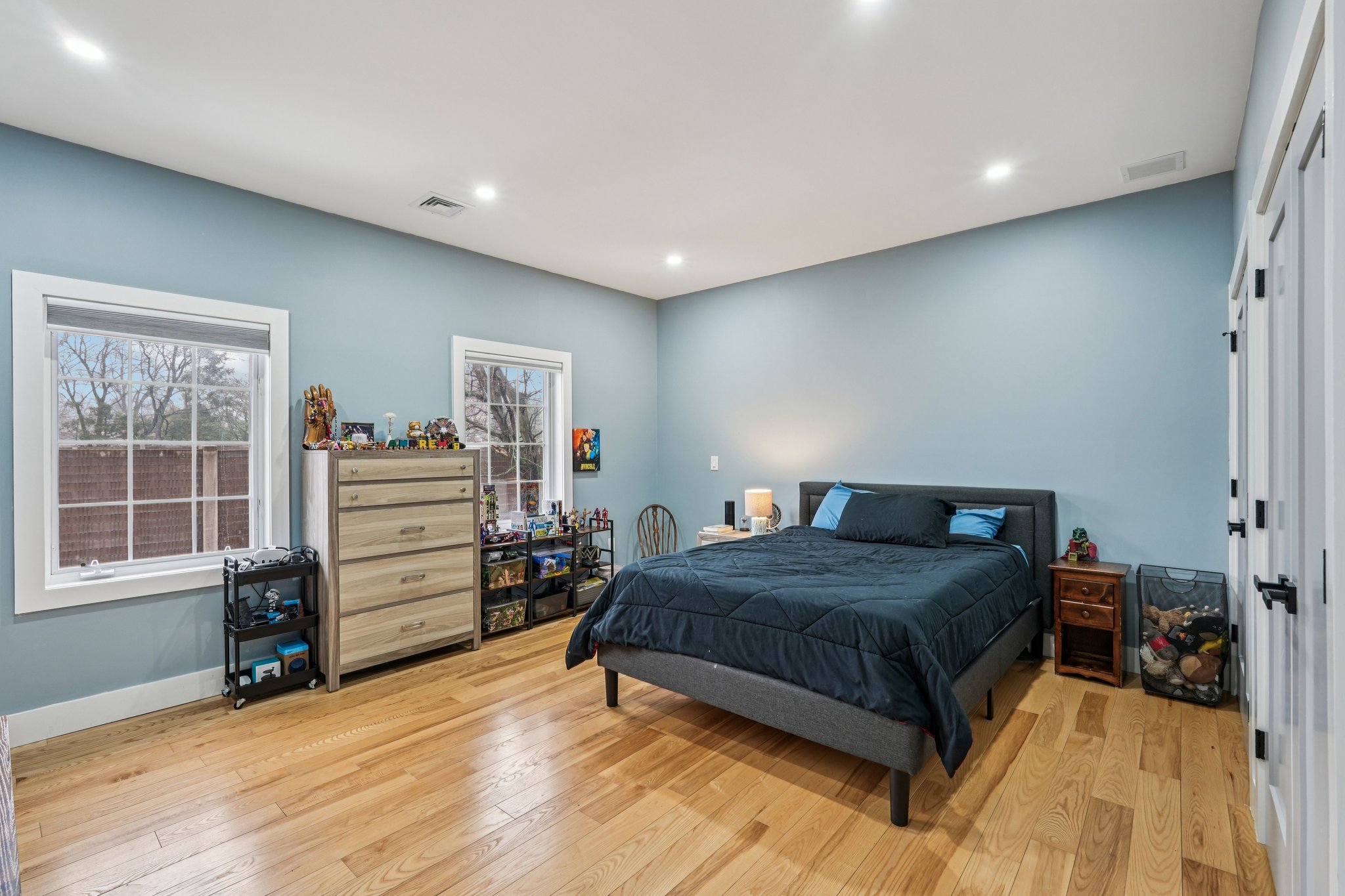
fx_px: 598
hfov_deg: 96.7
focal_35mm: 16
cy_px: 448
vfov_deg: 73.7
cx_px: 672
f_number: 9
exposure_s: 1/6
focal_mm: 16
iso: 400
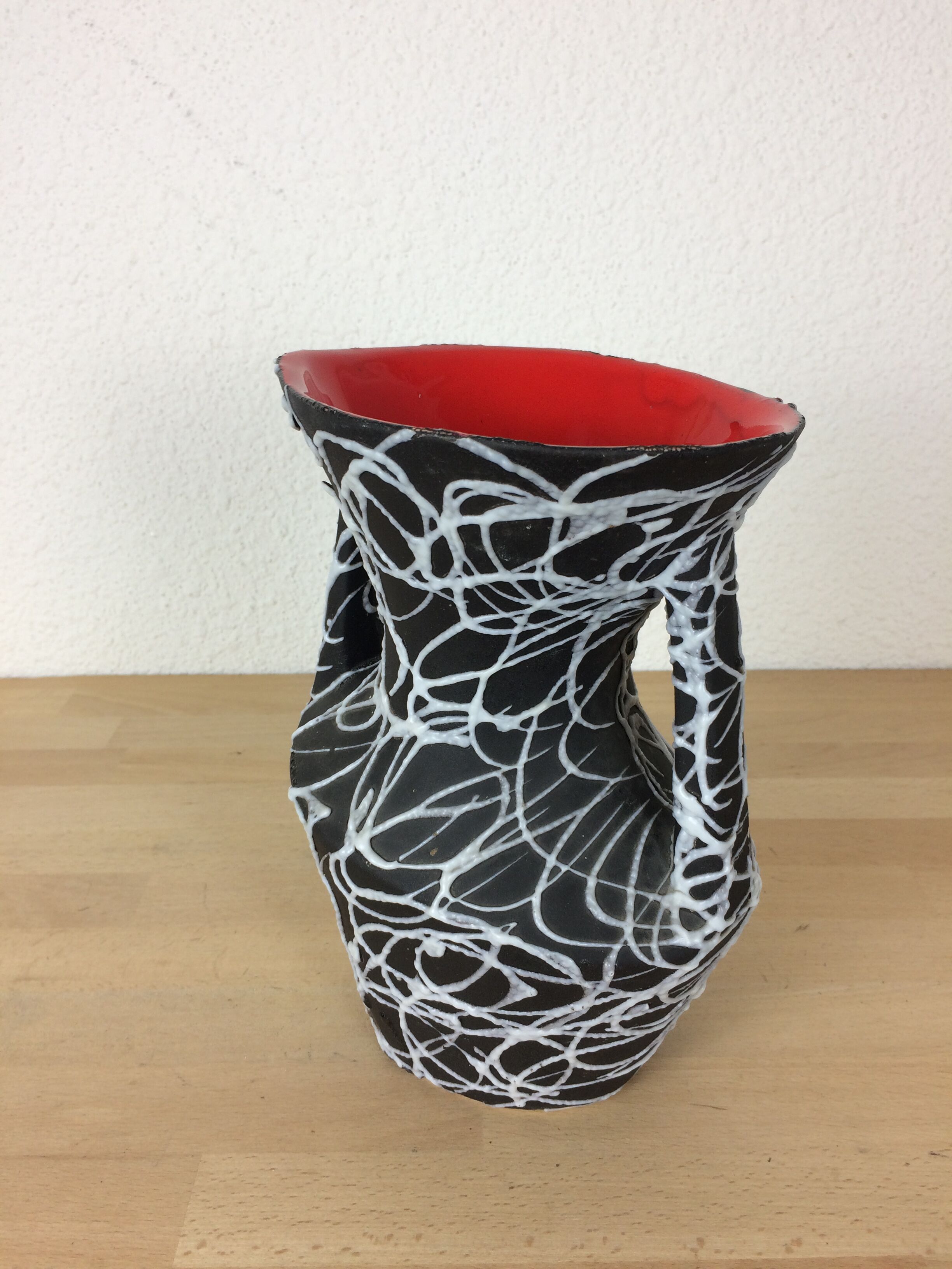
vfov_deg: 61.7
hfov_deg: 48.2
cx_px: 476
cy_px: 634
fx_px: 1063
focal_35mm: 29
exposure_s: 1/50
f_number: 2.2
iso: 40
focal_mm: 4.15
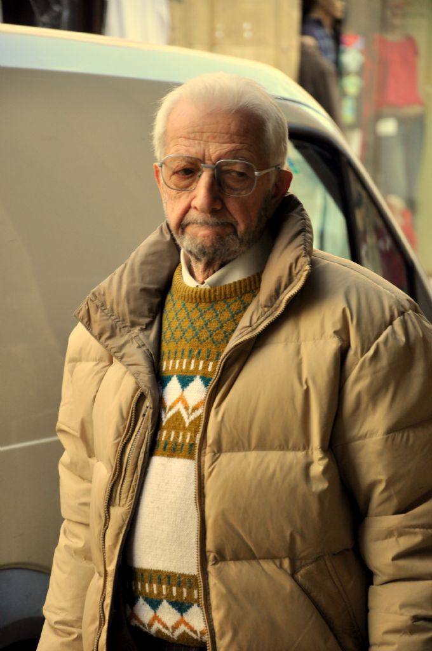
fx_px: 2842
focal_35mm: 158
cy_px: 326
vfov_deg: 13.1
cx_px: 216
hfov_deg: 8.7
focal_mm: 105
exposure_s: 1/200
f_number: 6.3
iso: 500
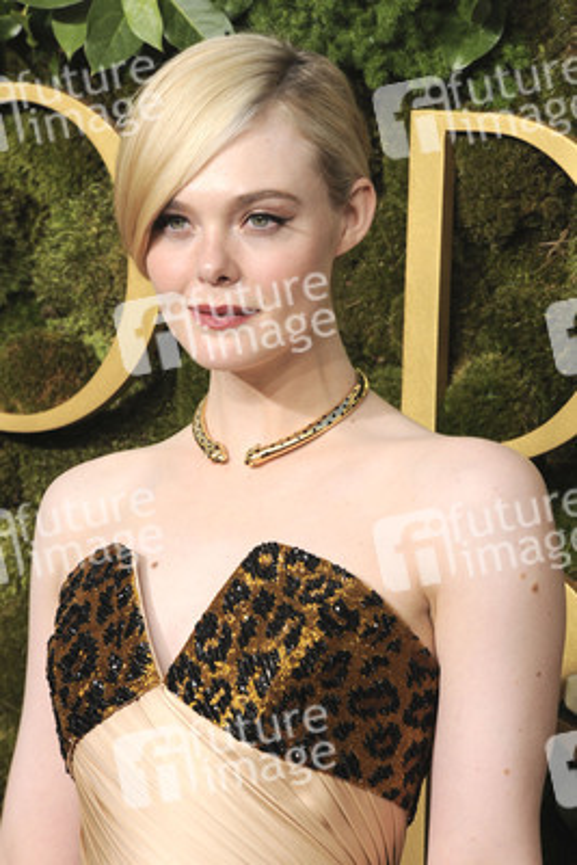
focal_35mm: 200
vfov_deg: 10.3
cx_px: 288
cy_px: 432
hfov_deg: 6.9
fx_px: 4804
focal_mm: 200
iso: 800
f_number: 13
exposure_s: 1/250
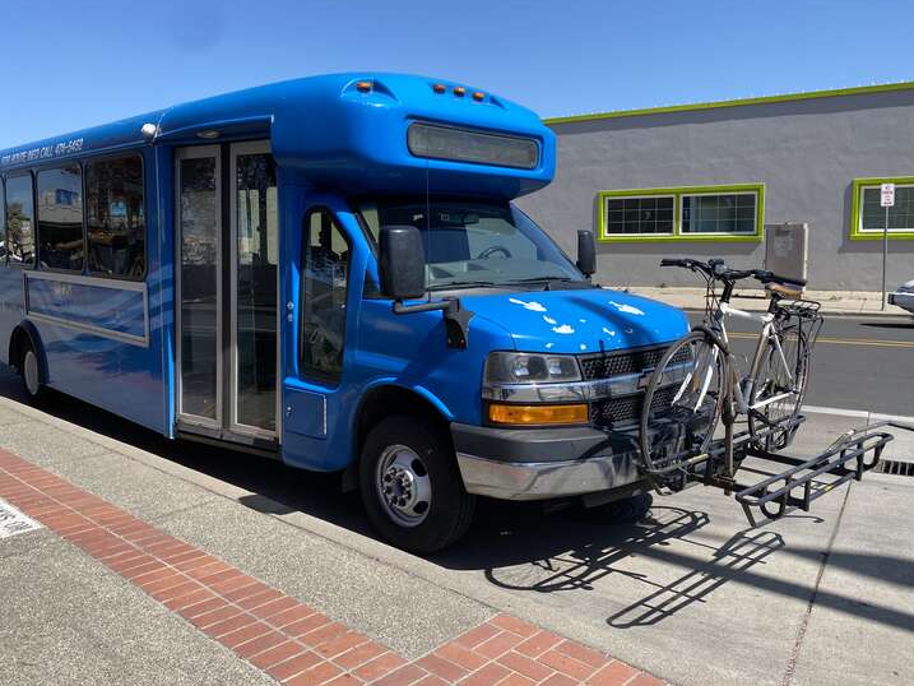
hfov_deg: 61.6
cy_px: 326
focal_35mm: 29
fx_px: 766
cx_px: 428
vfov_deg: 48.2
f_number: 1.8
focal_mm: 4.25
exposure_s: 1/1838
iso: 32
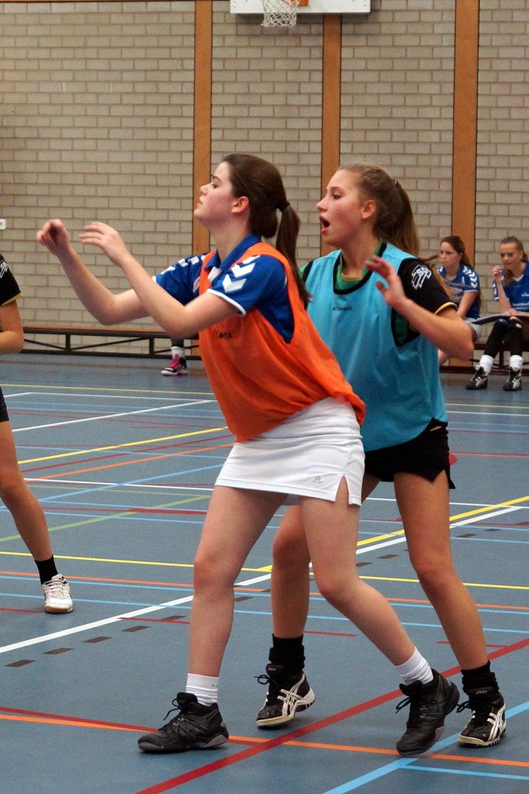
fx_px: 1654
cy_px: 397
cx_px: 264
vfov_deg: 27.0
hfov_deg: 18.2
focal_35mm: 75
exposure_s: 1/250
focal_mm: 50
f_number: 2.8
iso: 1000
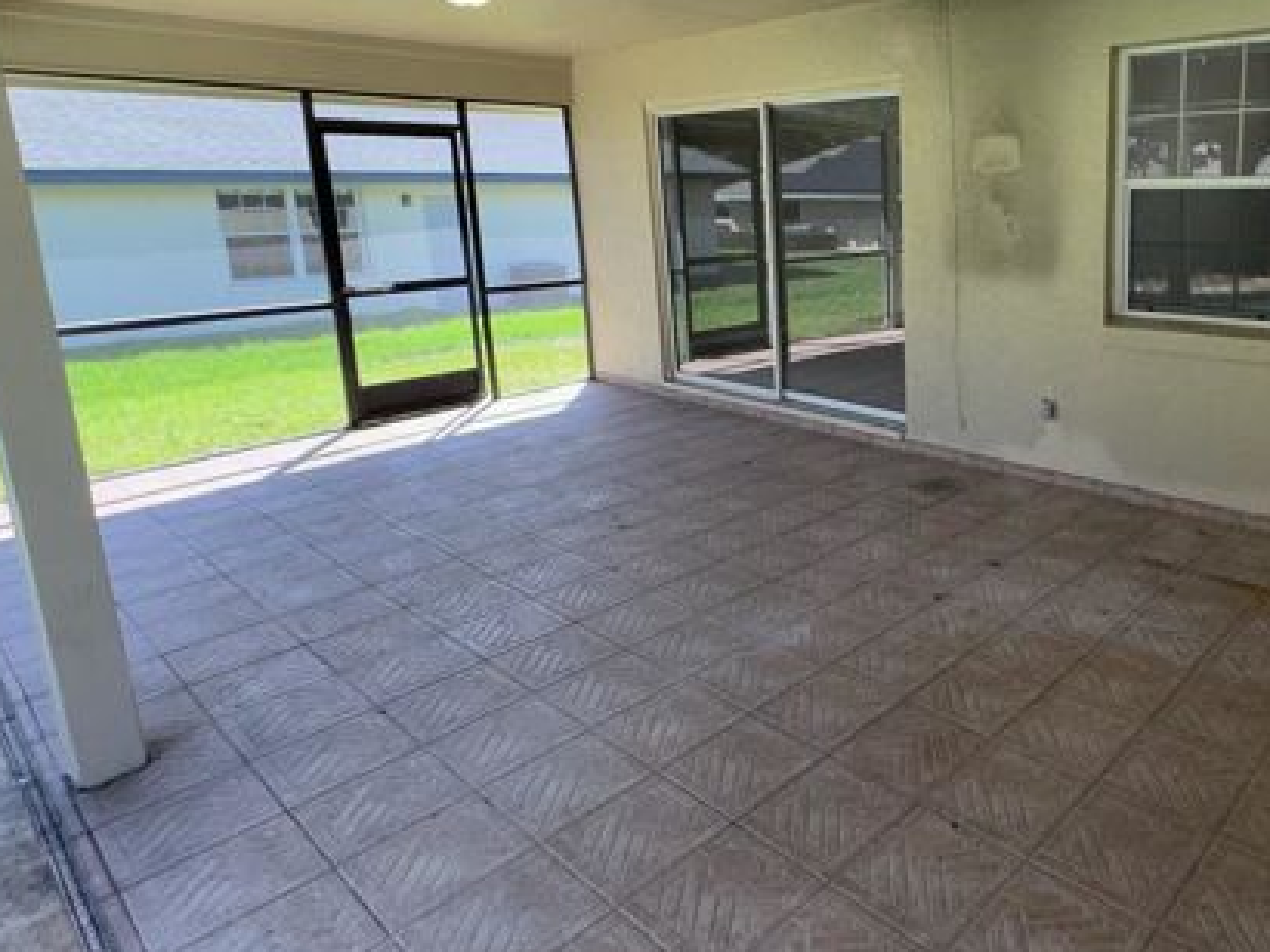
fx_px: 880
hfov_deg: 67.0
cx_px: 956
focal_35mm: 24
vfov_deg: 56.2
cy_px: 362
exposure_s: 1/284
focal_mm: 2.22
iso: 32
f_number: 2.2
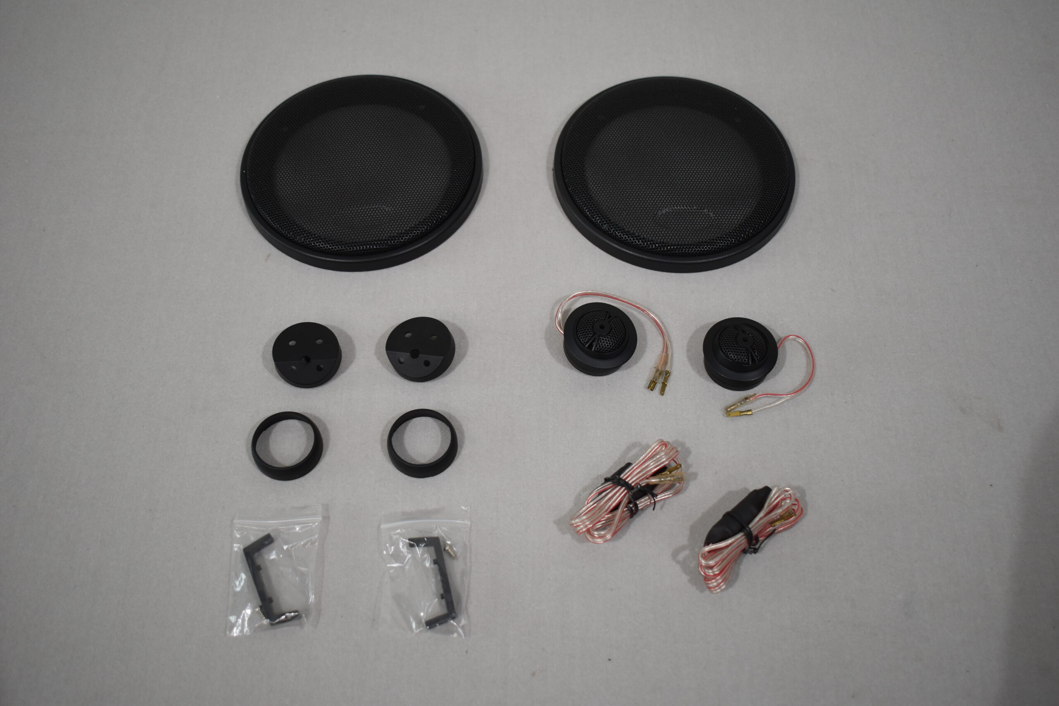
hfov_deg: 53.1
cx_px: 530
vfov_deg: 36.9
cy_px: 353
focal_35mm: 36
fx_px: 1059
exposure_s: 1/250
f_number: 3.8
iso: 500
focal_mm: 24
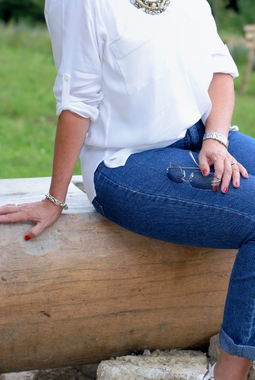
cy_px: 161
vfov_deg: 15.9
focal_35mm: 129
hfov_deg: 10.6
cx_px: 202
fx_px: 1365
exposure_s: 1/200
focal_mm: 50
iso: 100
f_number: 3.5
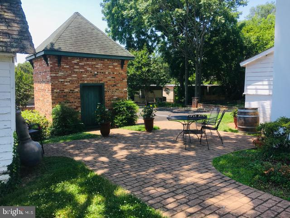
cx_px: 145
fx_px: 243
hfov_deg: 61.7
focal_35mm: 29
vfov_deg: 48.2
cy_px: 109
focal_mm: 4.15
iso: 25
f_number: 2.2
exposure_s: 1/553
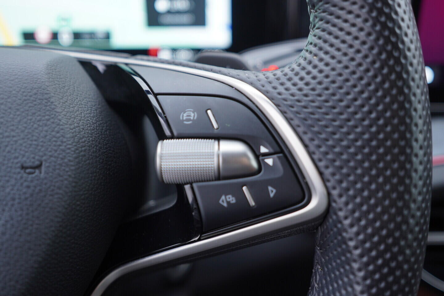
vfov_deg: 36.9
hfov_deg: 53.1
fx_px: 444
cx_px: 222
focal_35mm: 36
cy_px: 148
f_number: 2.8
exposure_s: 1/40
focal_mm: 24
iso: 160
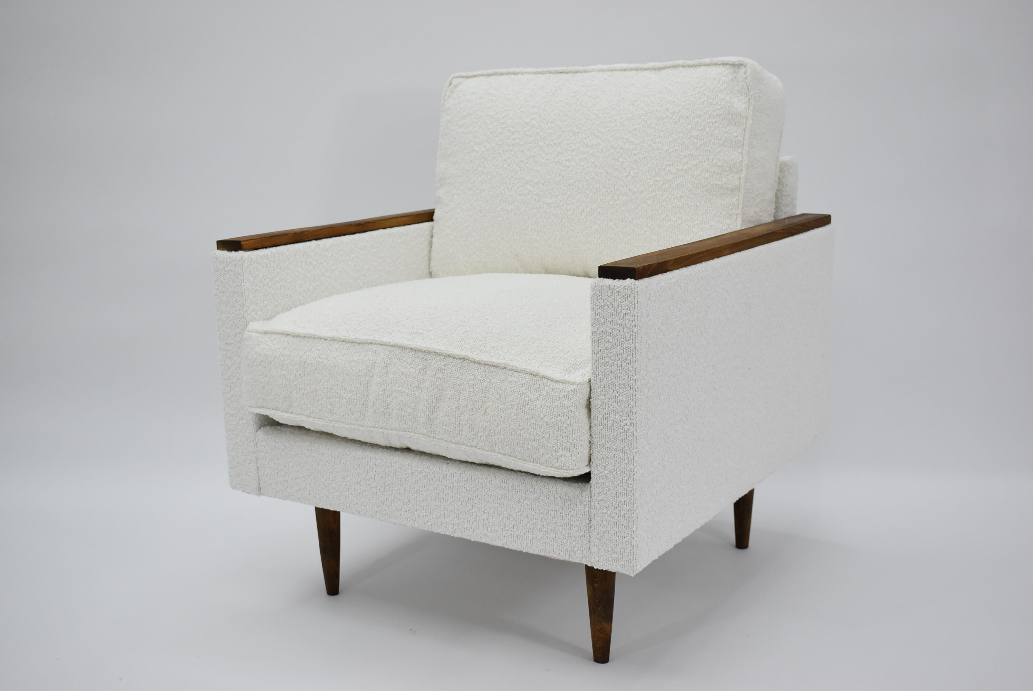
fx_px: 1206
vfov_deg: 31.9
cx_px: 516
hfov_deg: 46.4
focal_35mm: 42
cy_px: 346
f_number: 5
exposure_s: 1/125
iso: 800
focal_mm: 28
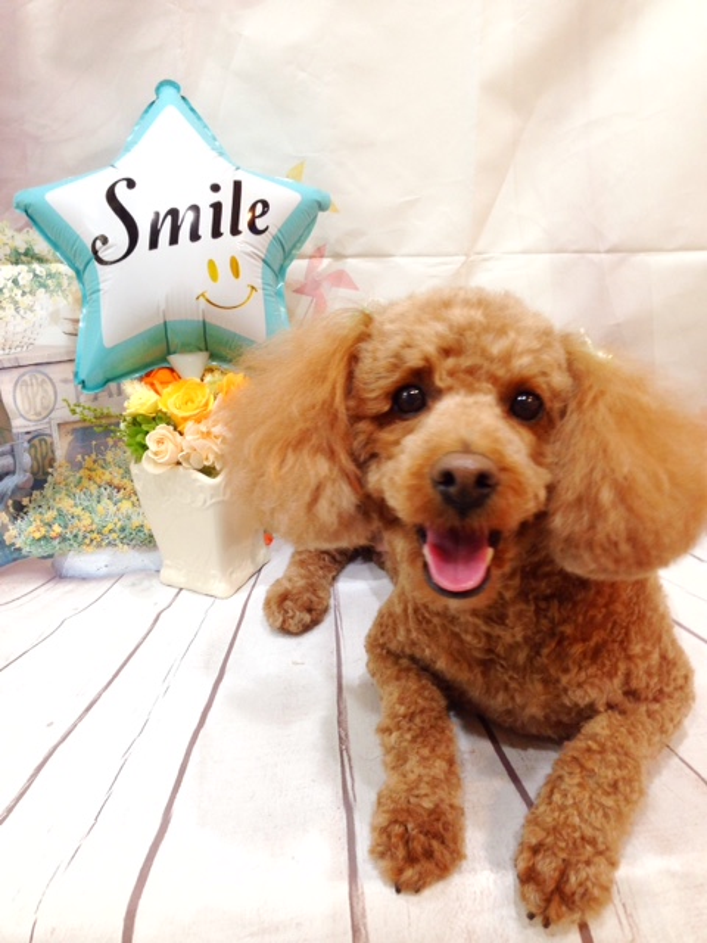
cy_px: 472
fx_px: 899
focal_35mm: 33
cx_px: 354
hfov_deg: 42.9
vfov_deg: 55.4
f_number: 2.4
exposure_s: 1/20
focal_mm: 4.12
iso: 64
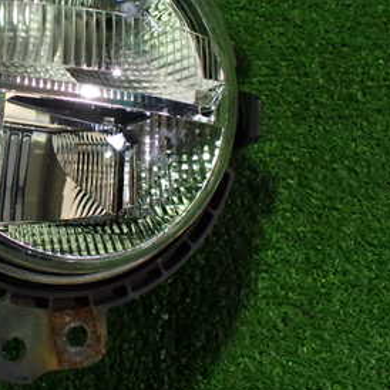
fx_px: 739
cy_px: 125
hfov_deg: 28.2
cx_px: 26
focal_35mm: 58
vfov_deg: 29.3
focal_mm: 5.4
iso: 800
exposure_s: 1/125
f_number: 2.3
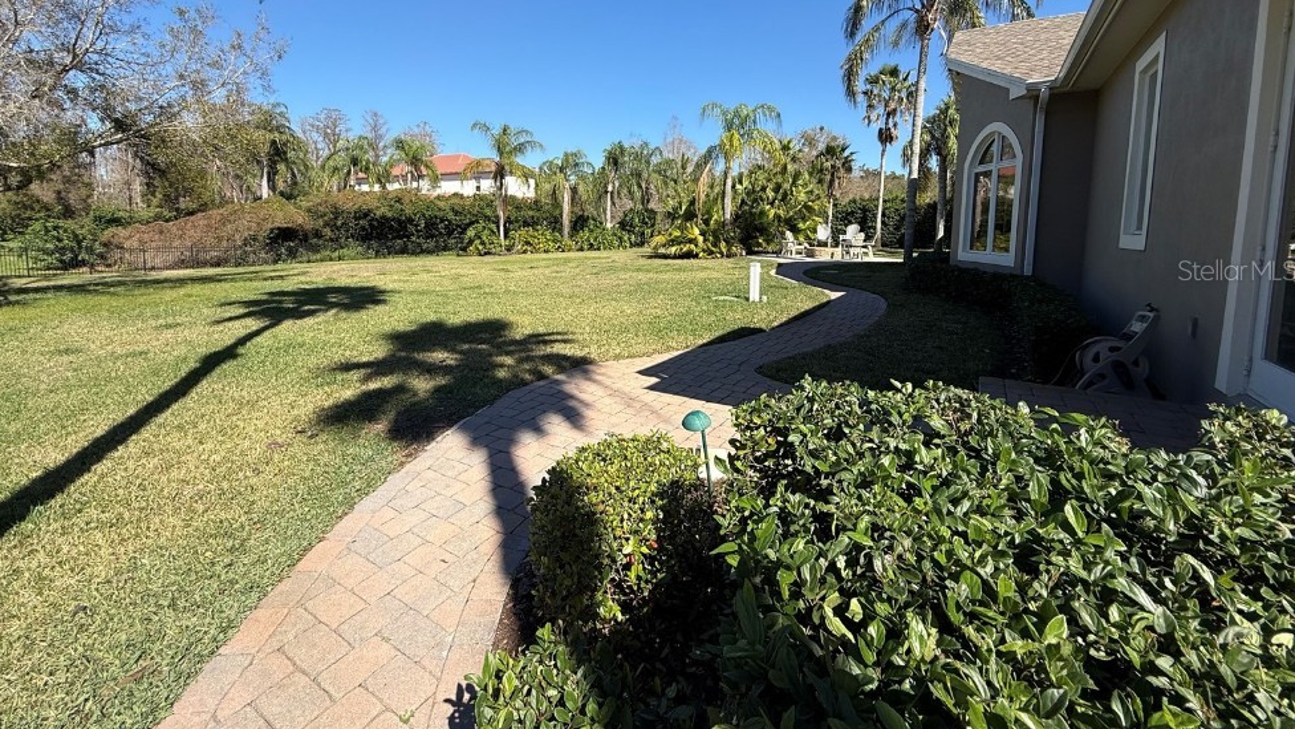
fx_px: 549
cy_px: 270
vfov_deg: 66.0
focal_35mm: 16
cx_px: 624
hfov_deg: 99.3
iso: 50
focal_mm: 2.22
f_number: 2.2
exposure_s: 1/1698
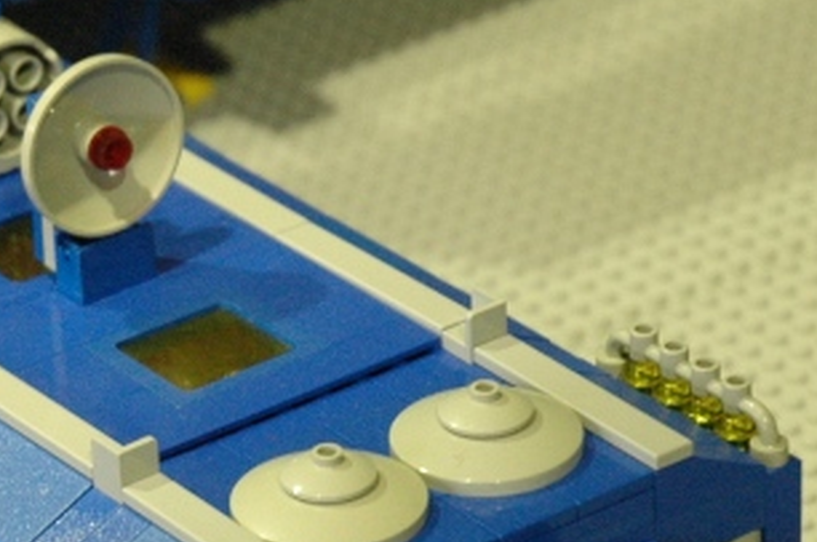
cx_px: 166
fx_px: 5461
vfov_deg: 5.7
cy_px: 499
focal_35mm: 241
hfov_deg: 8.5
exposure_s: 1/13
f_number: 4.5
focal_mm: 48
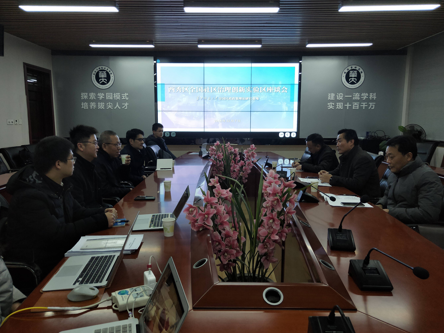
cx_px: 218
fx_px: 333
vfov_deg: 53.1
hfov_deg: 67.3
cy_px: 172
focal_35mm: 26
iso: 123
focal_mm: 4.28
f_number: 1.7
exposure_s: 1/50
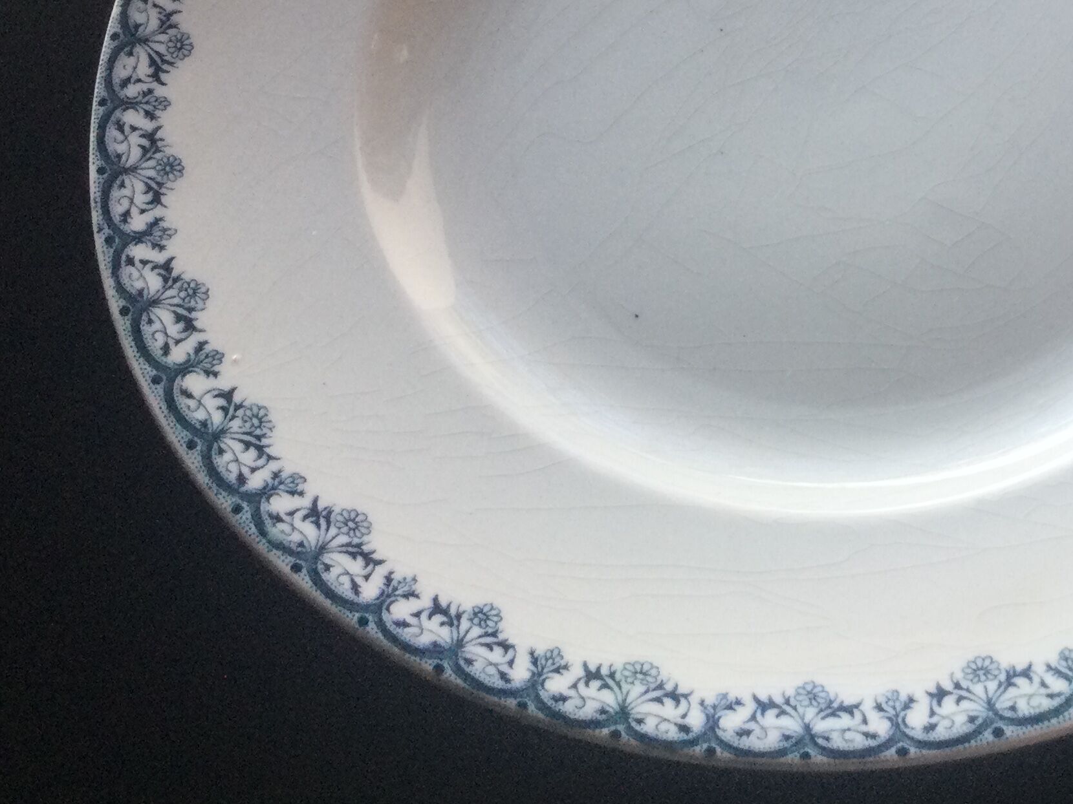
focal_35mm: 61
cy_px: 202
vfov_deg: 23.8
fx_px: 1891
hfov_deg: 30.7
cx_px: 889
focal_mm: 3.3
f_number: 2.4
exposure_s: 1/33
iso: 32
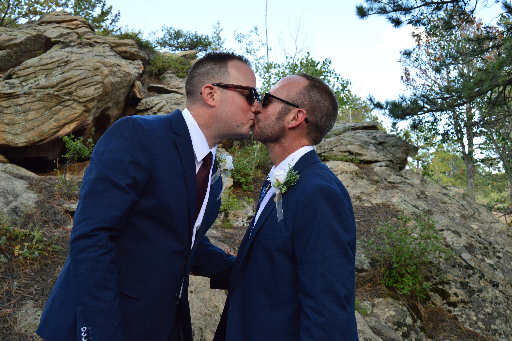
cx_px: 256
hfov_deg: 55.1
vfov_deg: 38.3
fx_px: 490
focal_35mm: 34
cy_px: 170
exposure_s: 1/100
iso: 400
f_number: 9
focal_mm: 23
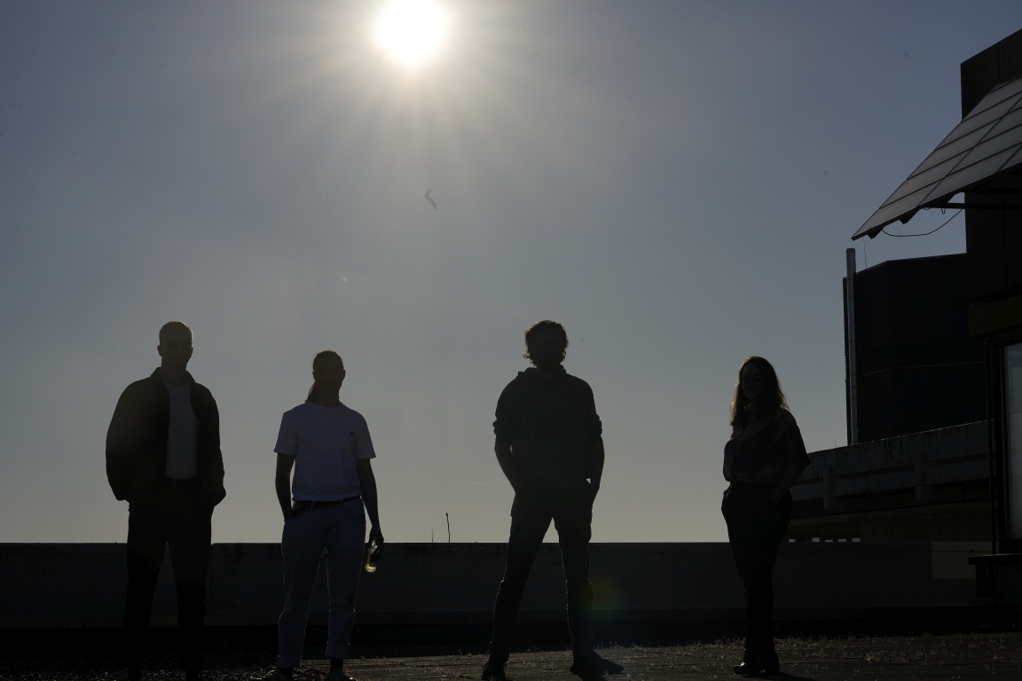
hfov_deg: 28.8
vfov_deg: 19.5
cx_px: 511
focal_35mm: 70
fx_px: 1987
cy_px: 340
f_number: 18
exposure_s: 1/1600
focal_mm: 70
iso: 125
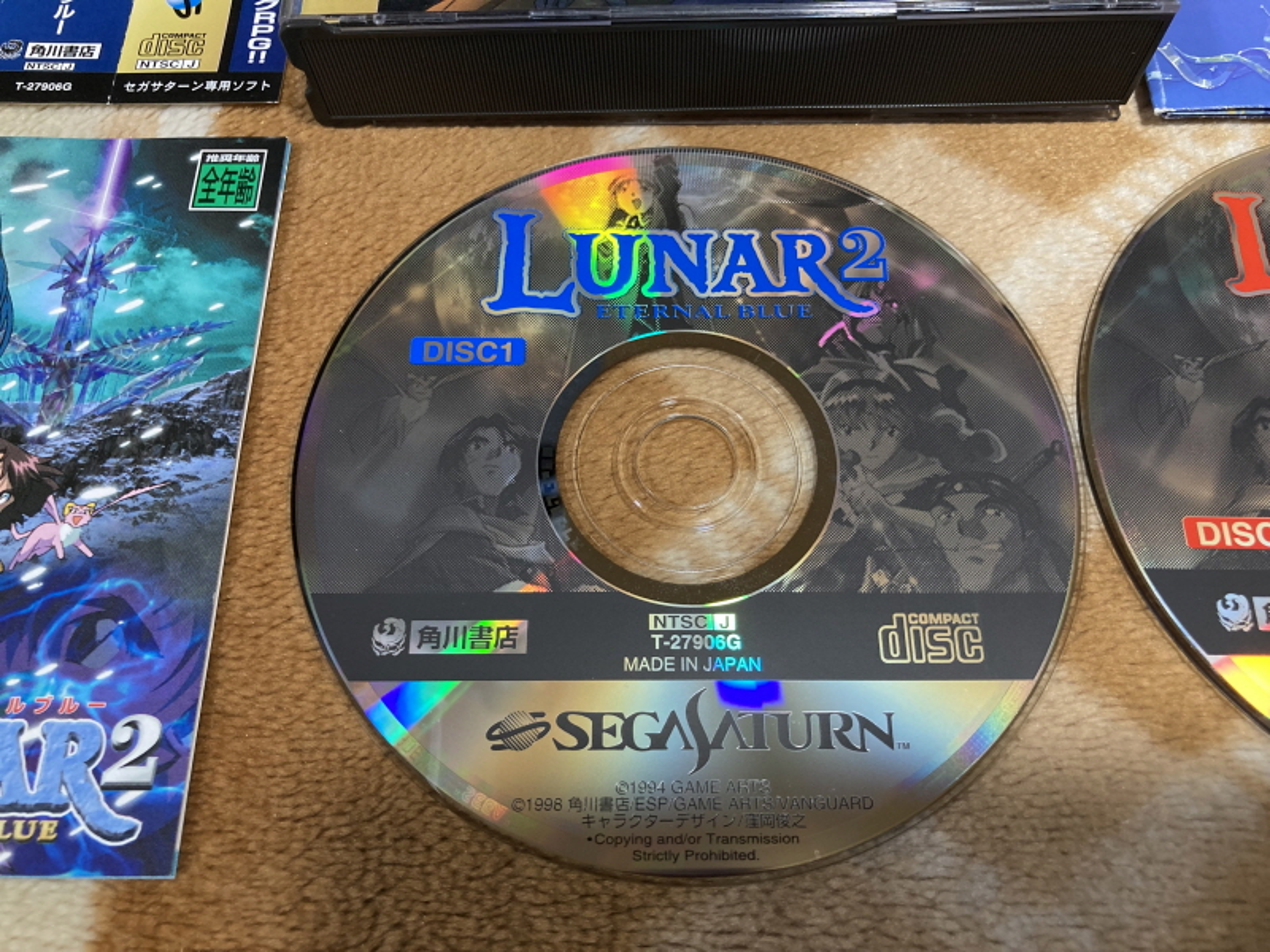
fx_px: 1027
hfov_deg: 63.4
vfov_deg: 49.7
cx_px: 635
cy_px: 476
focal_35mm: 28
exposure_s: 1/50
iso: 160
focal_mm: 3.99
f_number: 1.8
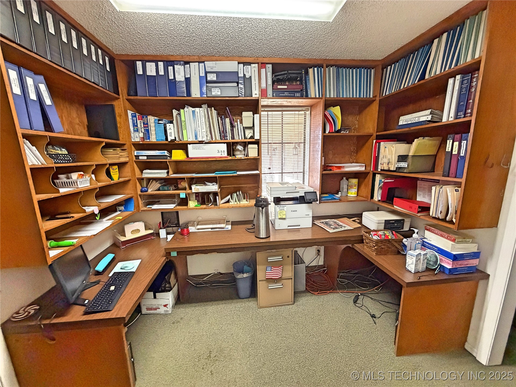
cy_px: 194
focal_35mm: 14
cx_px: 258
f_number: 2.2
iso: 1000
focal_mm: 2.22
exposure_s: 1/60
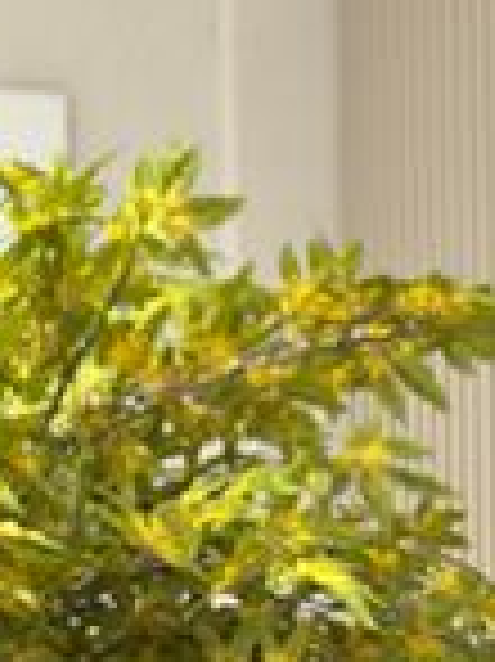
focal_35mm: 174
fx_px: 3322
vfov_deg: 10.7
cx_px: 837
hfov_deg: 8.3
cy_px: 1151
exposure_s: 1/100
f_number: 1.78
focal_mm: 6.86
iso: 80
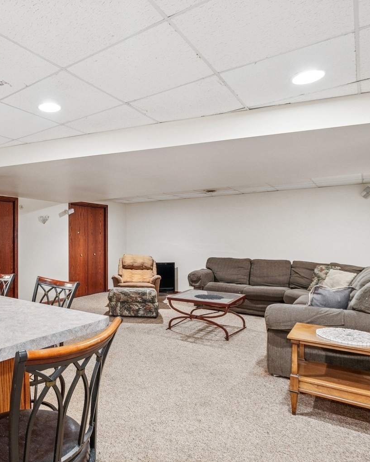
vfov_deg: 75.0
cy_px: 231
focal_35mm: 22
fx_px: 301
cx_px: 73
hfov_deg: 58.2
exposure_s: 1/4
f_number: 7.1
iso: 250
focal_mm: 10
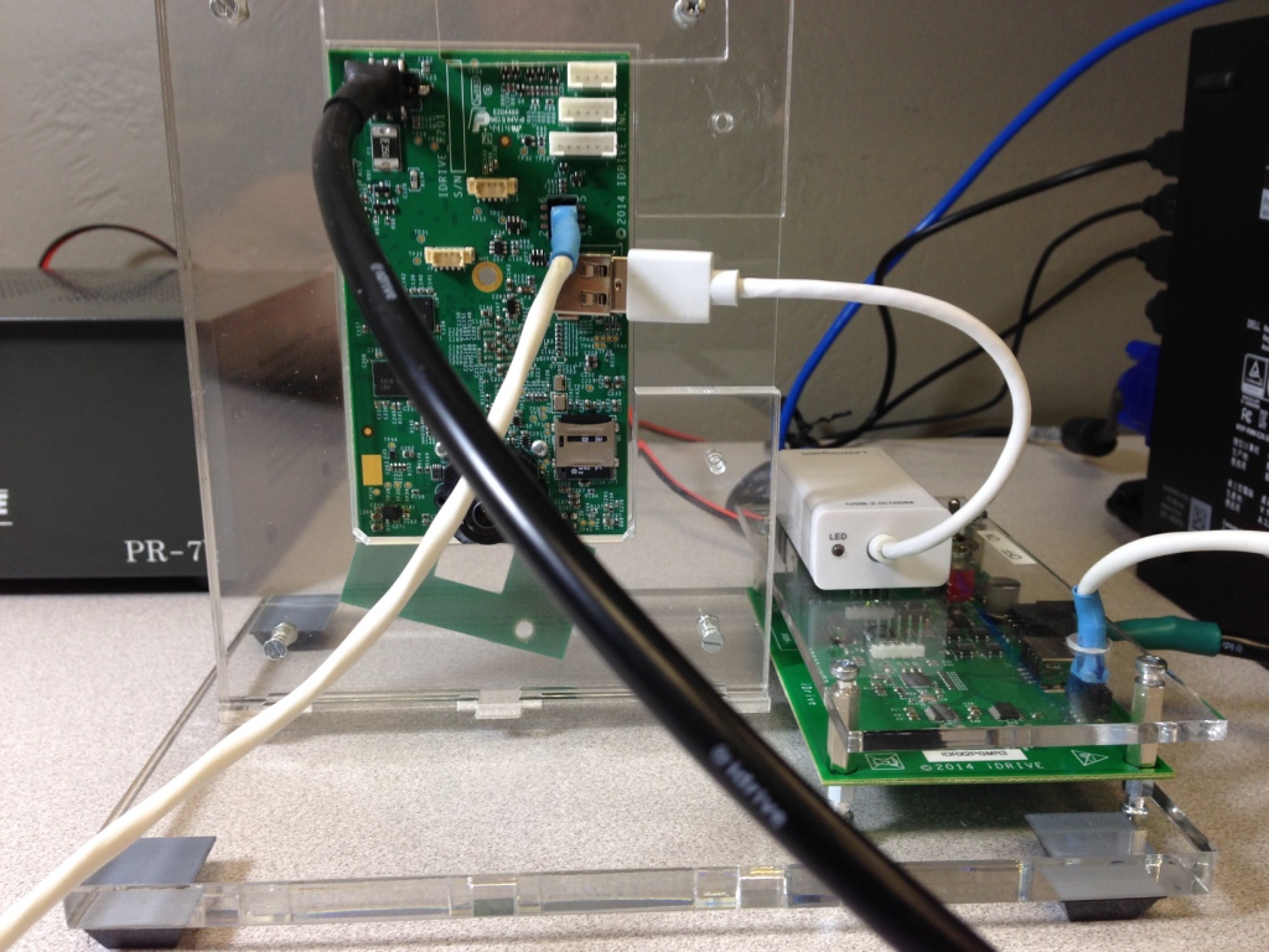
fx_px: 1210
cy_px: 476
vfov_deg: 42.9
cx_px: 634
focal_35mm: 33
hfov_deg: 55.4
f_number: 2.4
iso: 50
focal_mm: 4.12
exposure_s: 1/24
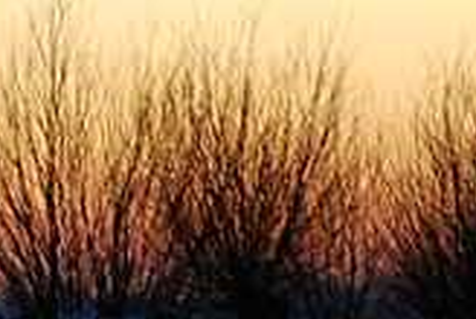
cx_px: -691
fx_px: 8054
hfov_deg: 3.3
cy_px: 222
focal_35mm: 608
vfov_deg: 2.3
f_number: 8
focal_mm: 52
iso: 200
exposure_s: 1/60
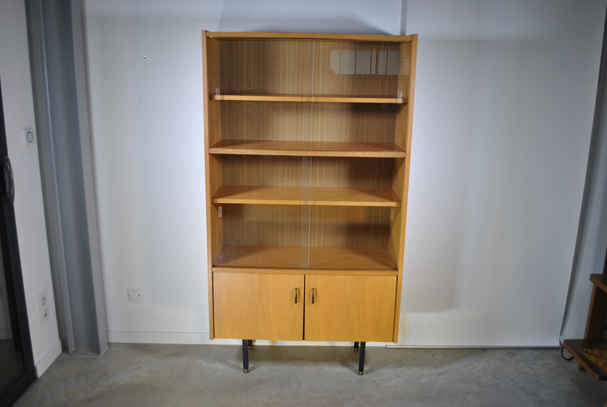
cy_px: 204
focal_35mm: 30
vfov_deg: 43.7
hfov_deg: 61.9
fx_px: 506
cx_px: 304
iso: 100
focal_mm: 20
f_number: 3.8
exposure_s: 1/25
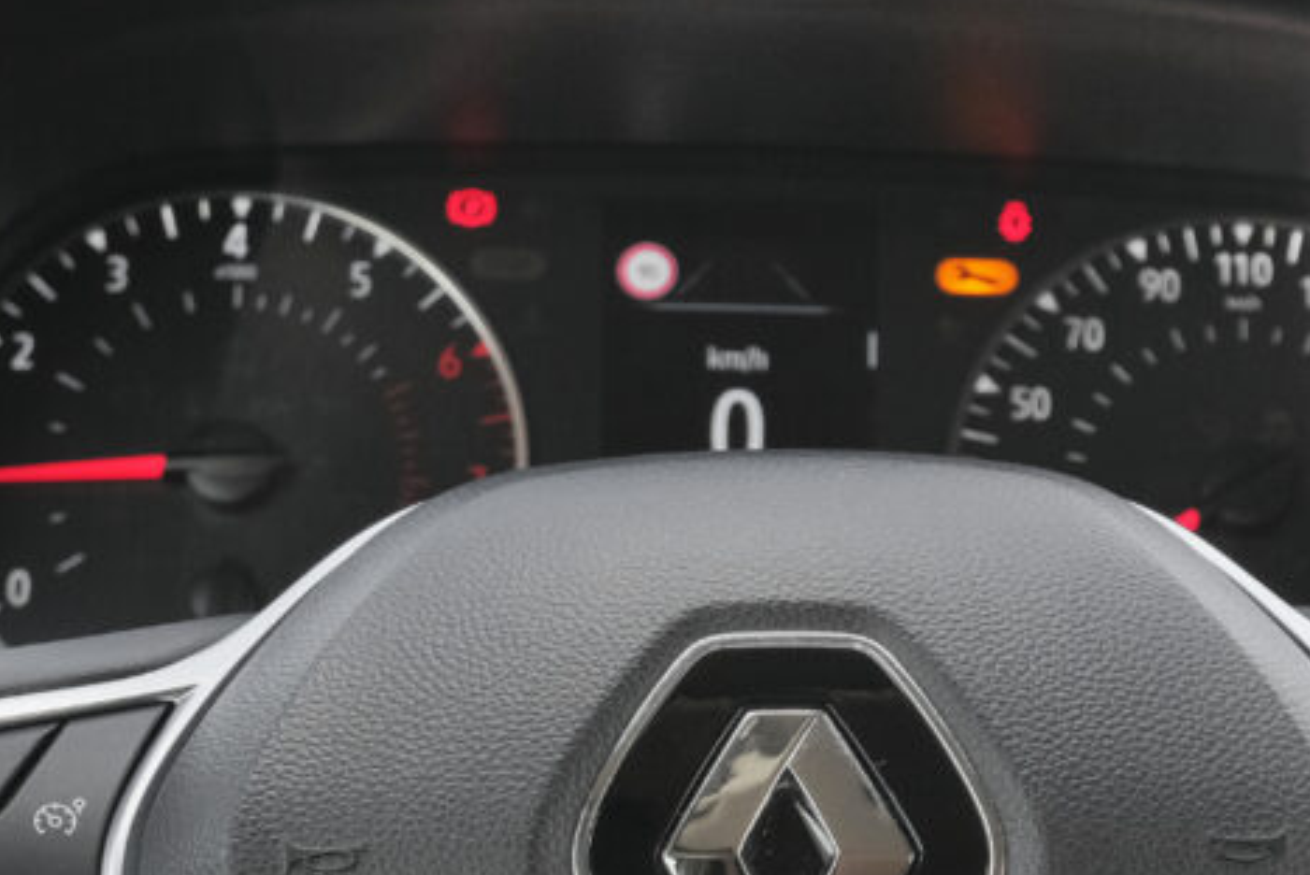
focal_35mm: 149
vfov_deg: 9.2
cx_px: 777
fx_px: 5425
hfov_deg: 13.8
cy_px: 857
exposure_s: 1/125
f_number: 9
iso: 2000
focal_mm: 45
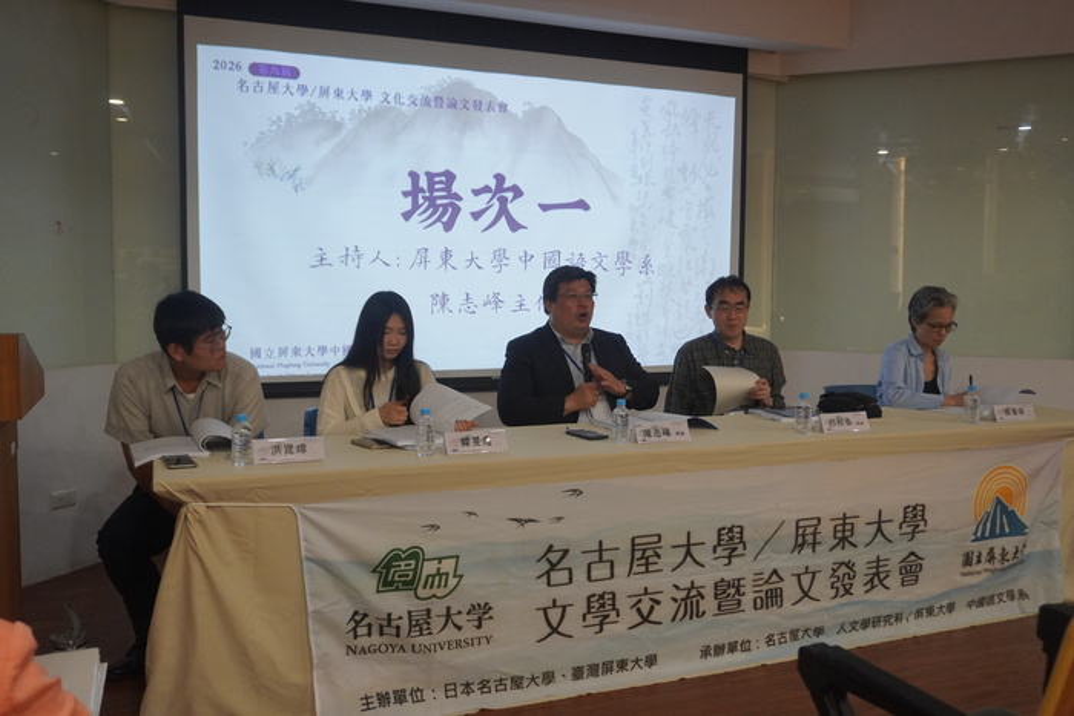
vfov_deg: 41.7
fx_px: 940
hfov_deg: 59.5
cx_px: 537
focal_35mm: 32
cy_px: 358
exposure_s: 1/160
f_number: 4
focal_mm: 21
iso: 2000
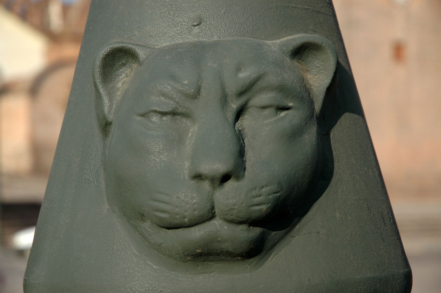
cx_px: 220
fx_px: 1285
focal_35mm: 105
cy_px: 146
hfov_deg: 19.5
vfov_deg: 13.0
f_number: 5.6
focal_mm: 70
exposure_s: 1/500
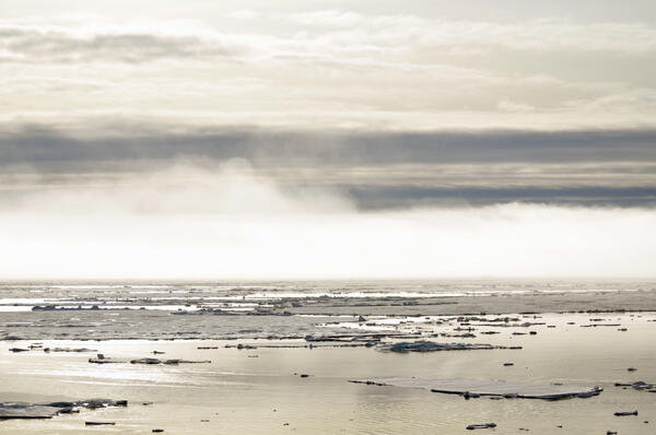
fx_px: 2183
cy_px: 218
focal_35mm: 120
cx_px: 328
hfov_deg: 17.1
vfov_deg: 11.4
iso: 200
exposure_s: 1/3200
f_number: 4.5
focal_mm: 80
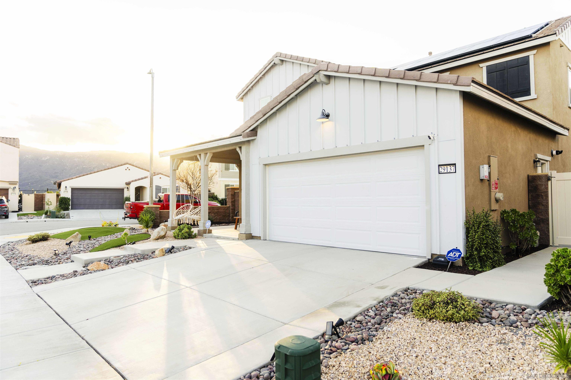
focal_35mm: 24
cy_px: 190
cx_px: 286
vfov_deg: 53.1
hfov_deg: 73.7
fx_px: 381
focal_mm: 24
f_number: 2.8
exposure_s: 1/400
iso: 100
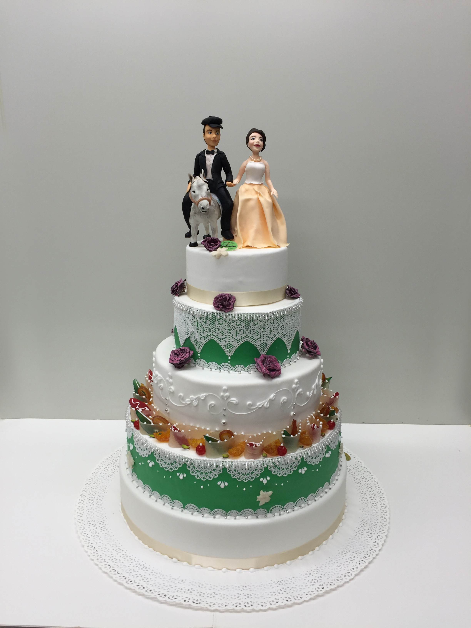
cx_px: 236
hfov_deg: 48.2
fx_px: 526
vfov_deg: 61.7
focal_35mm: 29
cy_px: 314
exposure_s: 1/50
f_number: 2.2
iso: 32
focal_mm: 4.15
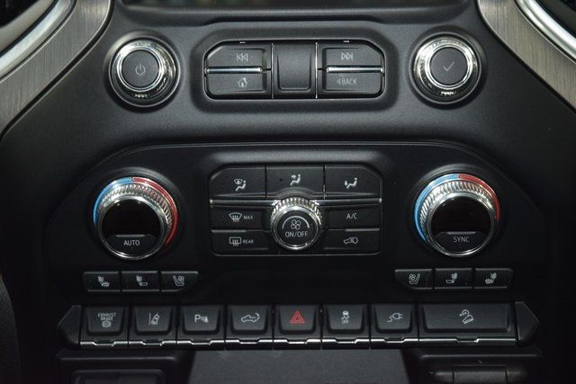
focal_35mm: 75
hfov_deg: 27.0
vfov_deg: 18.2
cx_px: 288
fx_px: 1200
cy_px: 192
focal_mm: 50
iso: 1400
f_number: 4.5
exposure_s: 1/15
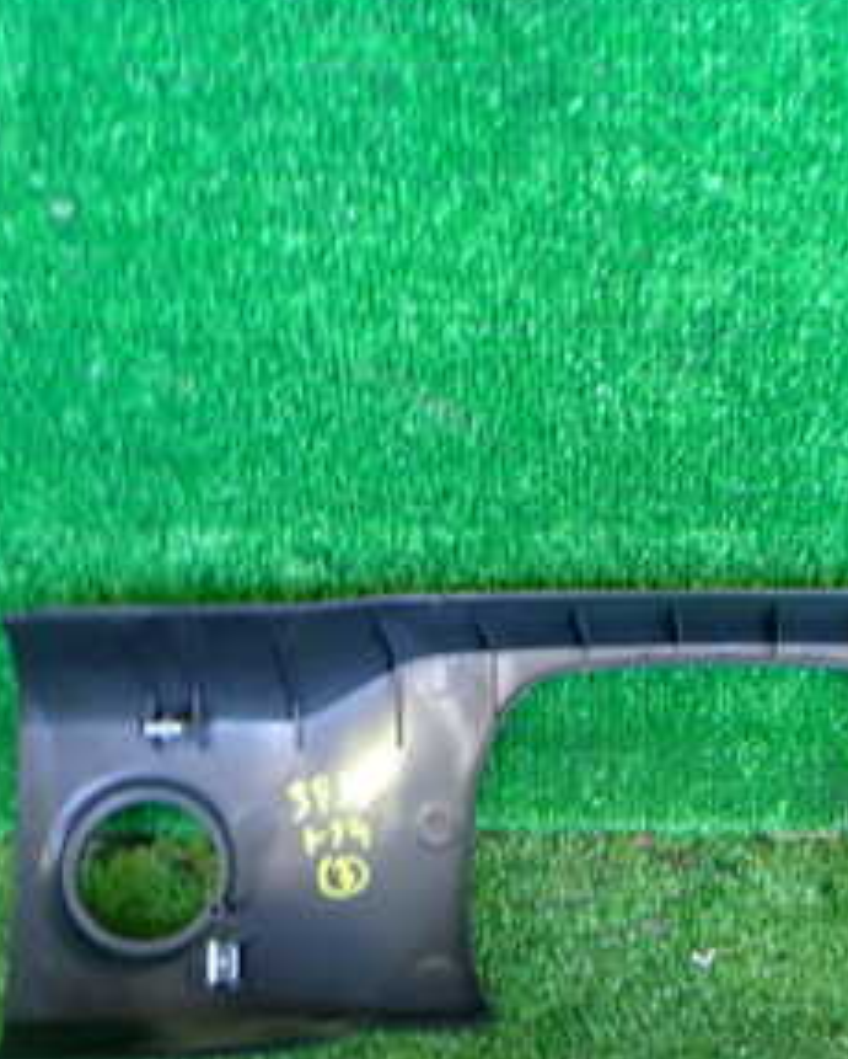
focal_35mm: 51
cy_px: 716
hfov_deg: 28.6
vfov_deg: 36.2
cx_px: 756
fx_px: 1598
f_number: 2
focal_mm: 4.5
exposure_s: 1/30
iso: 250
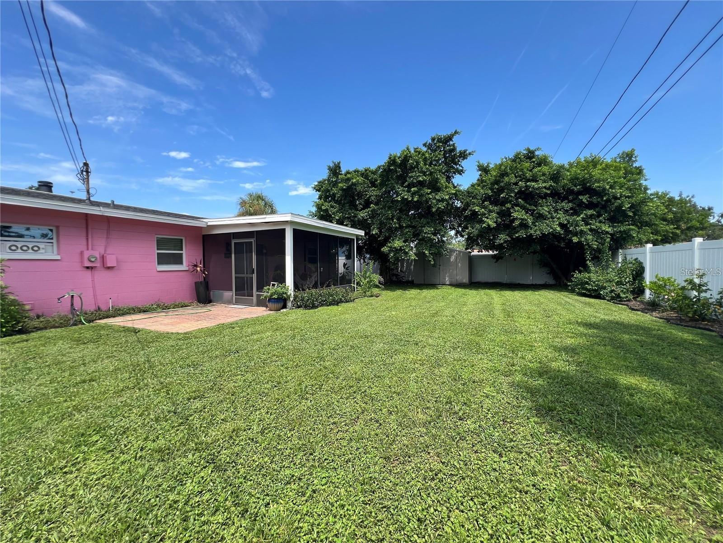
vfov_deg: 89.9
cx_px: 362
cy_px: 272
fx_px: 272
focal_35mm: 13
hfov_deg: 106.2
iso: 32
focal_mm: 1.57
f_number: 1.8
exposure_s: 1/626
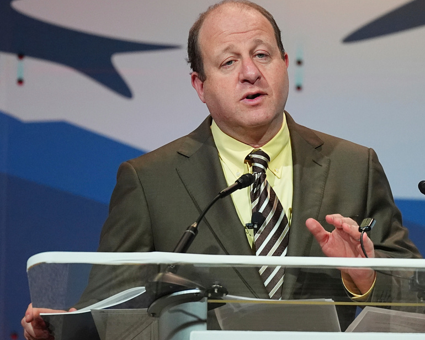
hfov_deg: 1.7
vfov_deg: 1.4
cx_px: 247
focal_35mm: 1124
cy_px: 153
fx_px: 14138
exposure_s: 1/800
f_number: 4
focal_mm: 600
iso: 4000
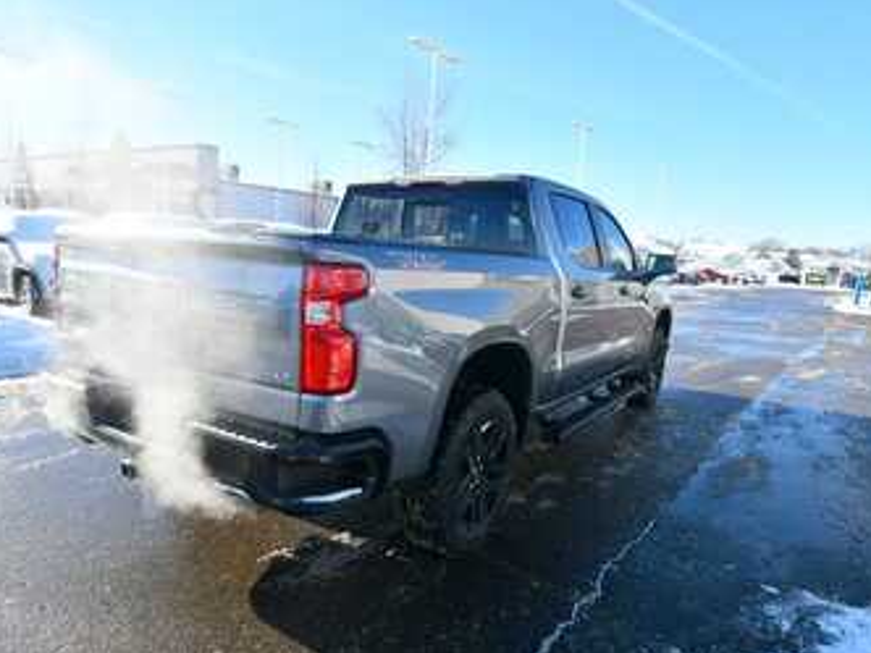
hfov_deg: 76.4
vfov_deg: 61.0
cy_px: 345
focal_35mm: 22
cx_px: 425
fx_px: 554
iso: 180
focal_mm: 13
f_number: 8
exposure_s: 1/250
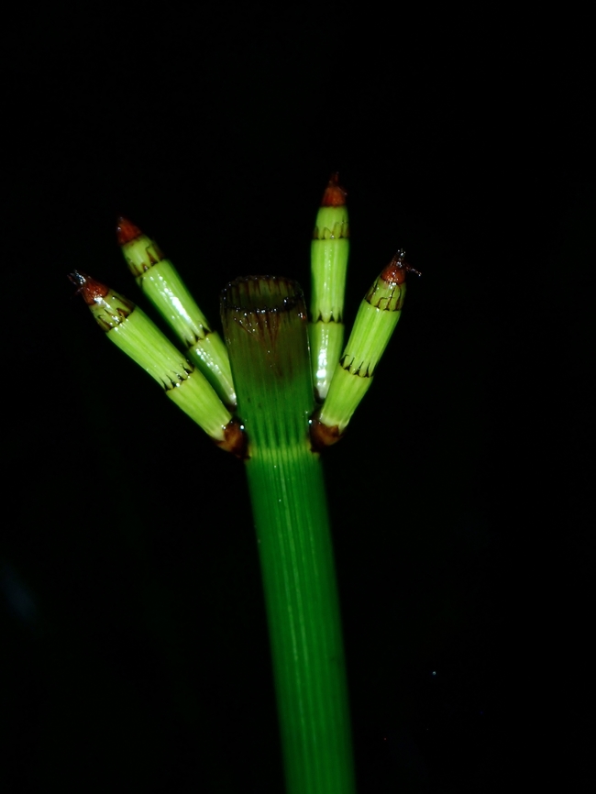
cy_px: 397
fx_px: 2295
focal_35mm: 100
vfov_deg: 19.6
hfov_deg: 14.8
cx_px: 298
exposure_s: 1/200
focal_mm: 18
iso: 200
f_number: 6.3
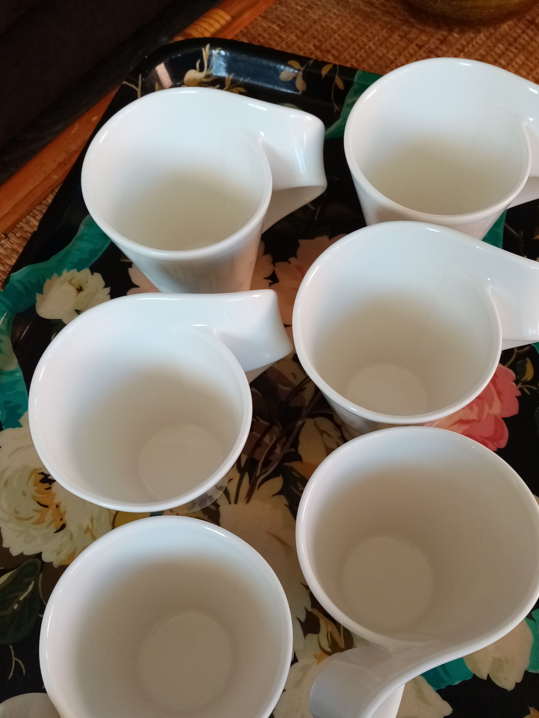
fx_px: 644
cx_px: 285
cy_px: 412
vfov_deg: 58.1
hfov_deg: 45.4
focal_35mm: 31
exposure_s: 1/50
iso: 145
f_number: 1.8
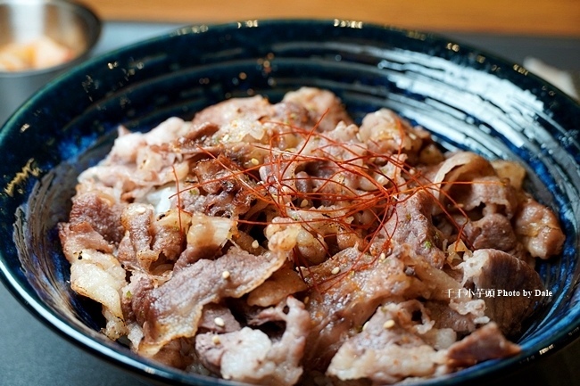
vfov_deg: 17.8
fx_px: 1232
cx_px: 290
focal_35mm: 76
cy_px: 193
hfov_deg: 26.5
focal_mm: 51
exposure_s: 1/80
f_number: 5
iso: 400
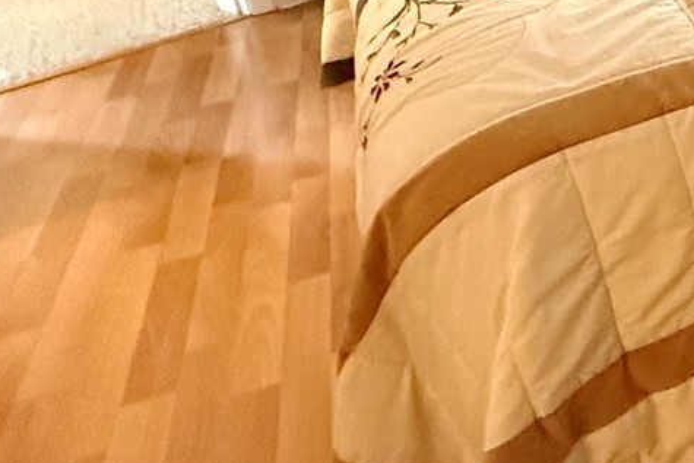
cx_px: 1083
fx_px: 945
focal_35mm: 49
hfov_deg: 26.5
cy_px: -19
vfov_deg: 25.9
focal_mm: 2.22
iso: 640
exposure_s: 1/60
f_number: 2.2
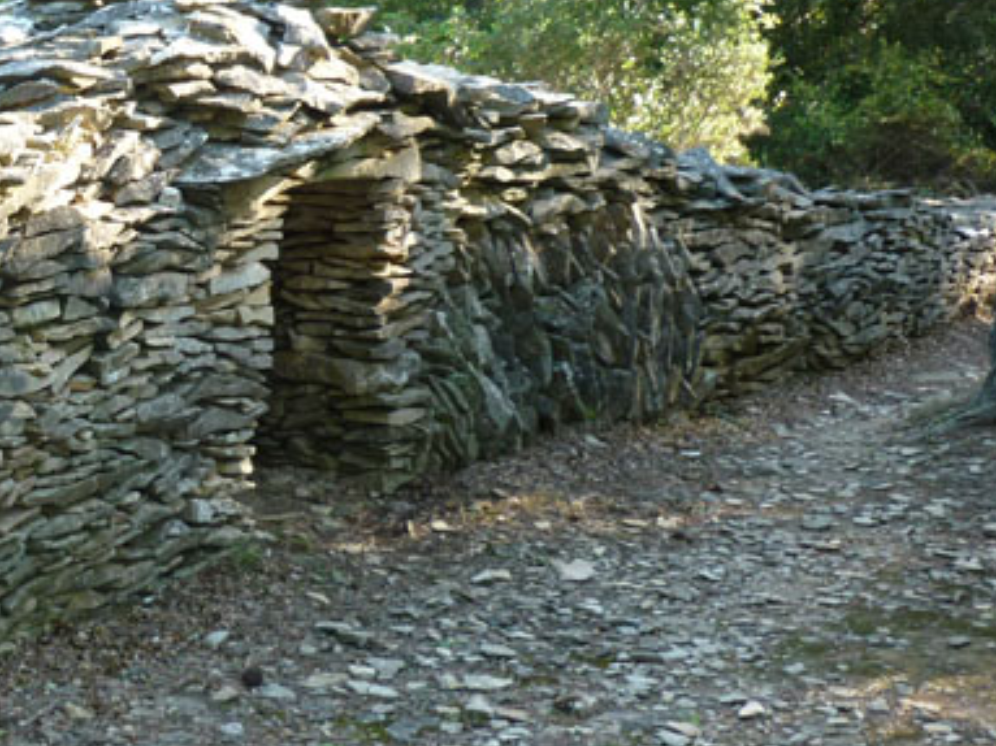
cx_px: -29
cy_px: 242
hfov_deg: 26.5
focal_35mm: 69
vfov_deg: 21.2
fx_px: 1985
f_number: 2.8
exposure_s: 1/40
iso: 80
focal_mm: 5.5
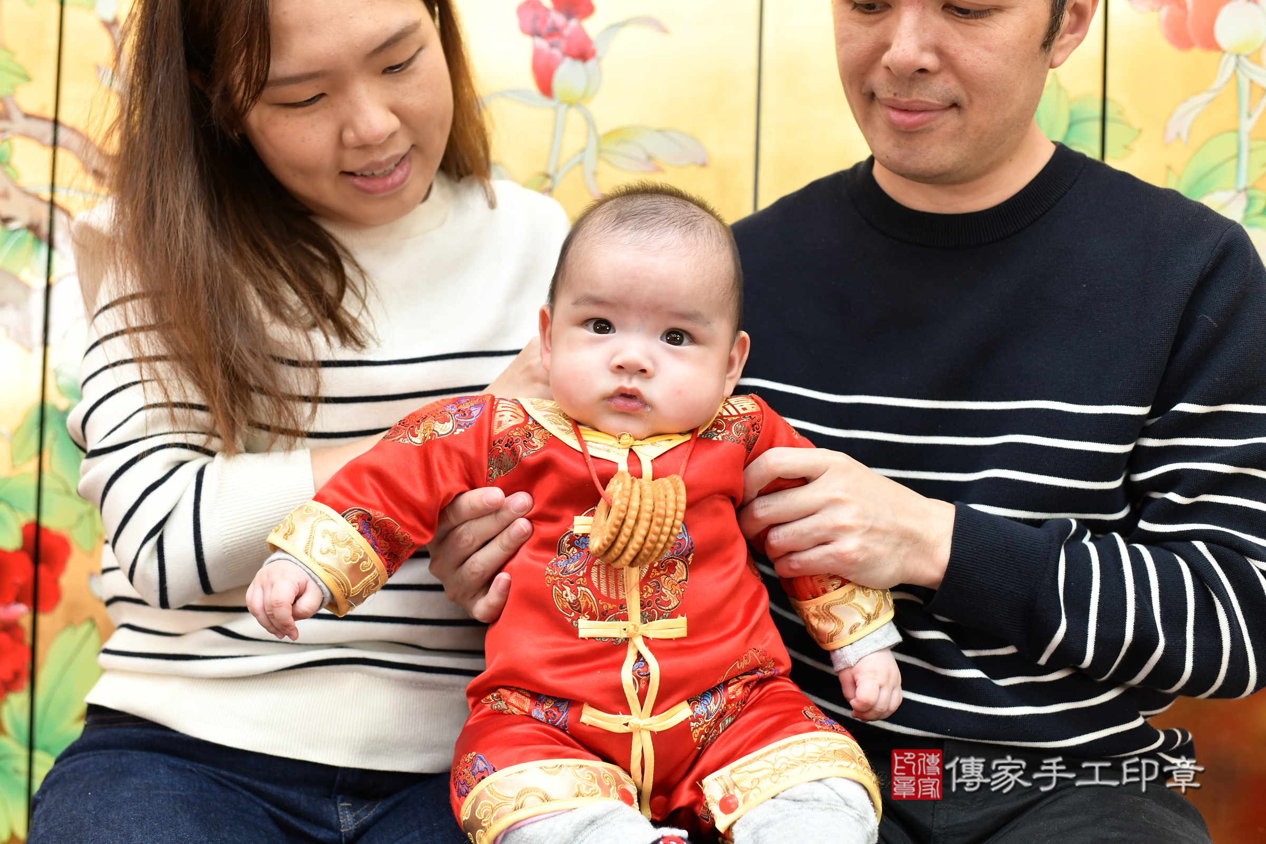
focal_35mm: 35
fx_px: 1231
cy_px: 422
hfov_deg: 54.4
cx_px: 633
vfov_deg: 37.9
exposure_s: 1/200
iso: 1000
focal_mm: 35
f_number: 4.5
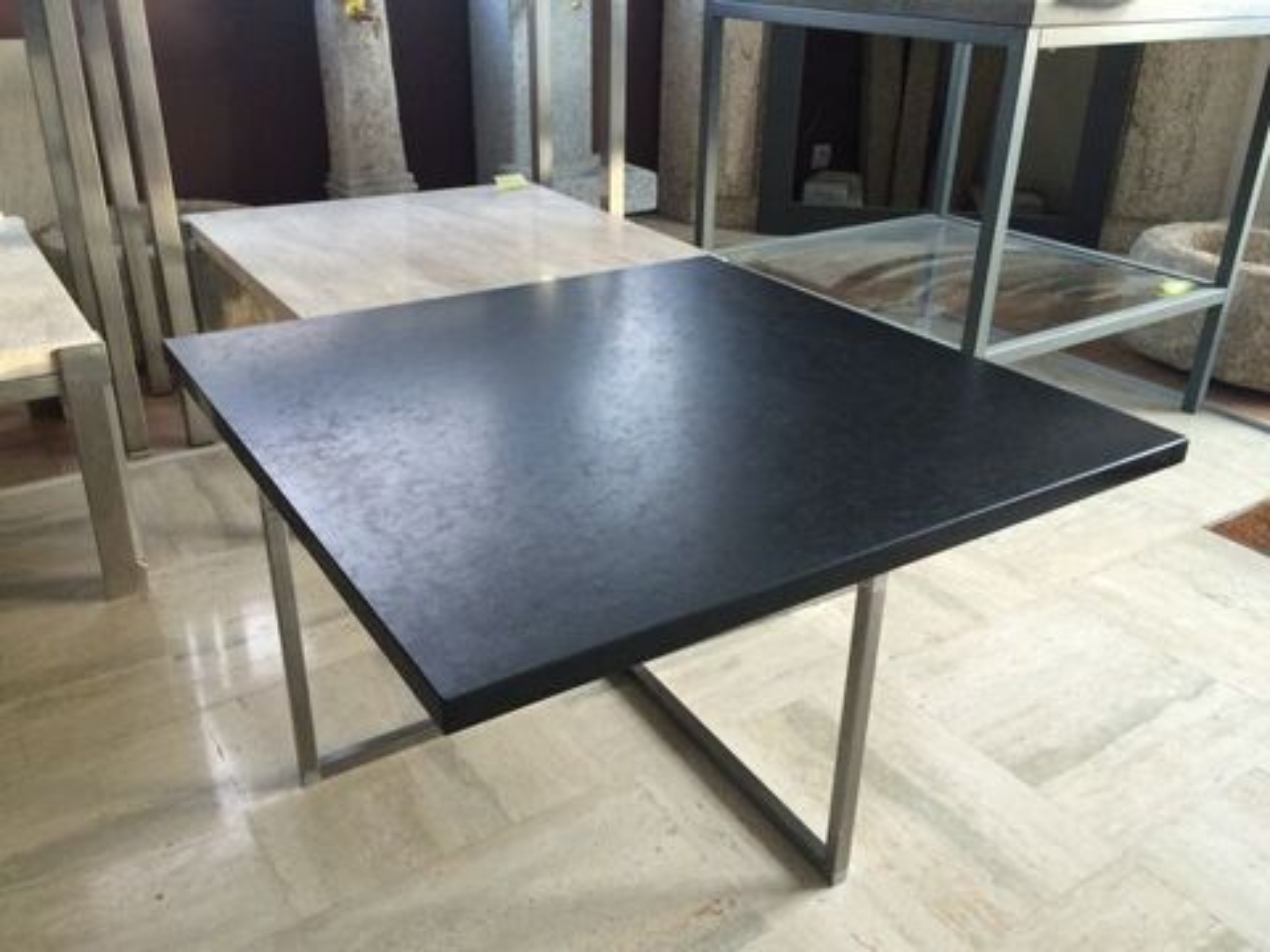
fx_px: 1064
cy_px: 476
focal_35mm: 29
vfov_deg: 48.2
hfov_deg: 61.7
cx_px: 635
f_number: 2.2
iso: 64
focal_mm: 4.15
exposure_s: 1/30
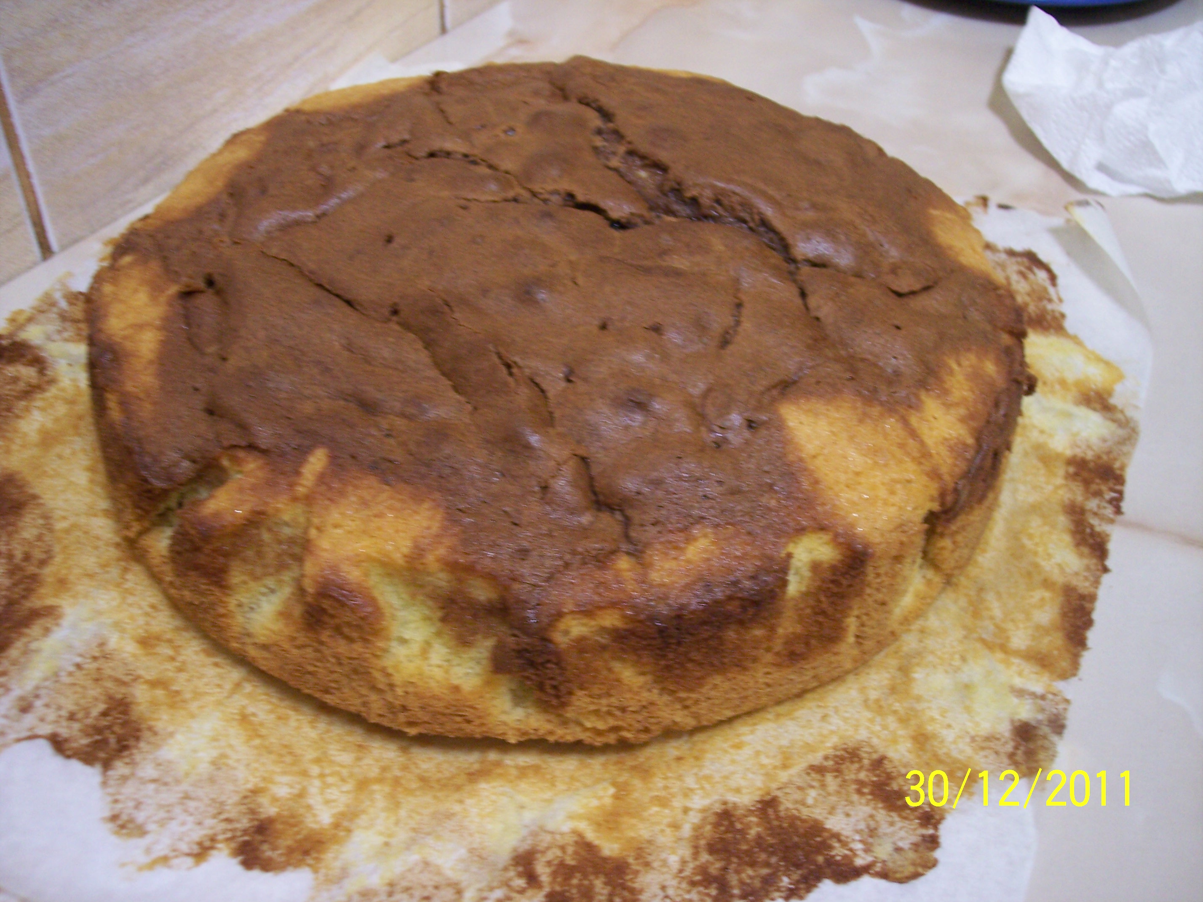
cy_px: 451
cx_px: 602
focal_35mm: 39
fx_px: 1355
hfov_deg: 47.9
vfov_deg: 36.8
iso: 200
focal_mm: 8
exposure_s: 1/8
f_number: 3.4
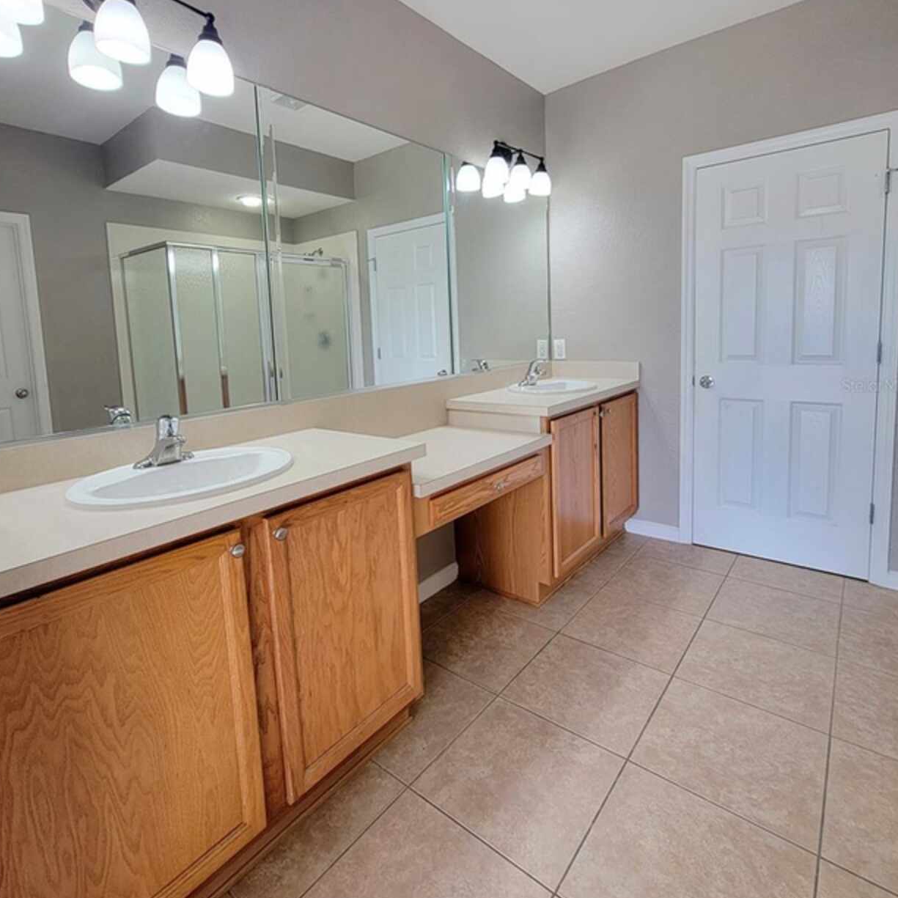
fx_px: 470
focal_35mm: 16
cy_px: 385
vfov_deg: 86.9
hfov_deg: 87.4
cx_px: 446
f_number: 2.2
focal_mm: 2.2
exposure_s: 1/60.2
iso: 80
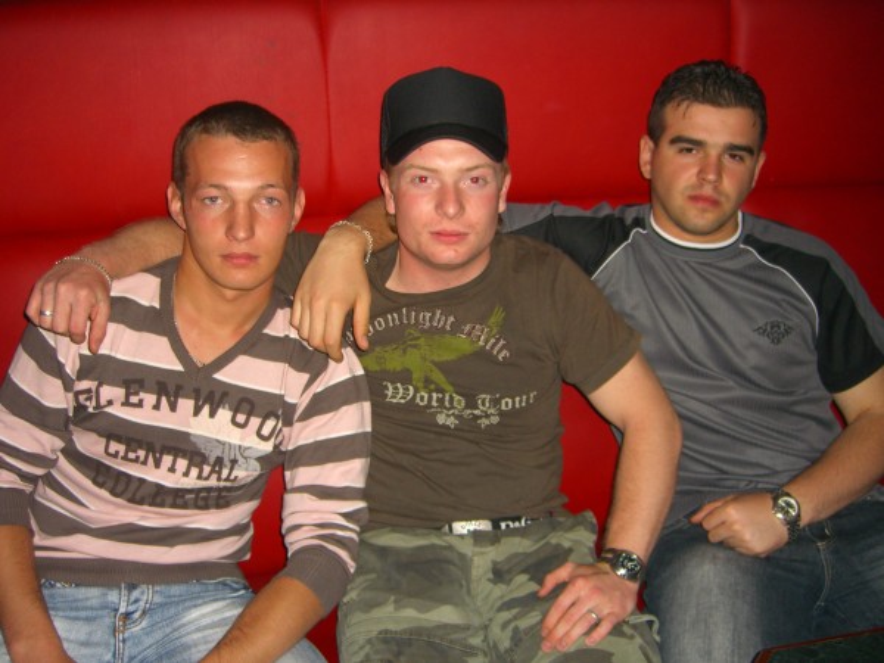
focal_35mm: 38
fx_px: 970
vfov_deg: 37.7
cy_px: 332
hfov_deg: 49.0
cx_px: 442
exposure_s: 1/60
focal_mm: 7.9
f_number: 2.8
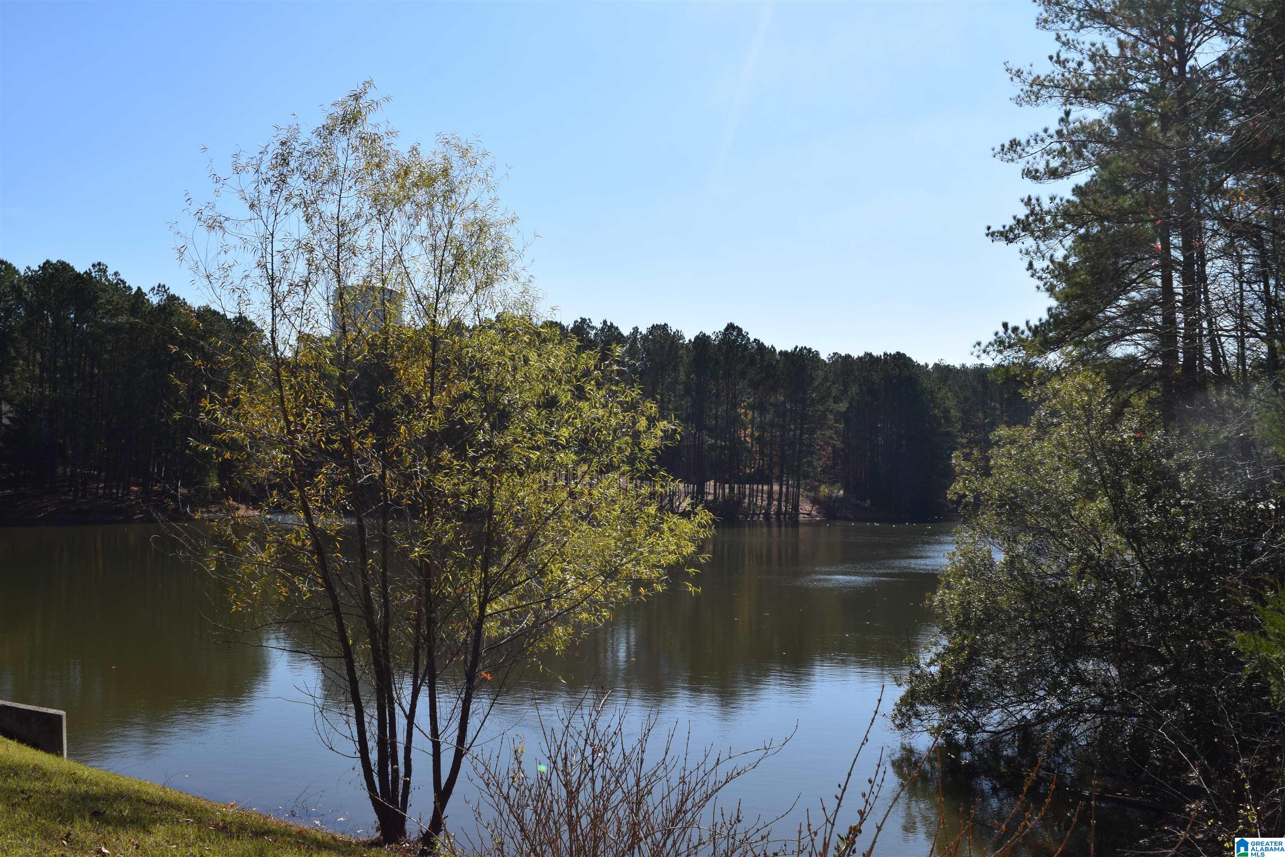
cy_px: 428
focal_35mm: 32
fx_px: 1124
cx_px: 642
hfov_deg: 59.5
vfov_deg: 41.7
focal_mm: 21
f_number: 11
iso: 100
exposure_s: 1/200
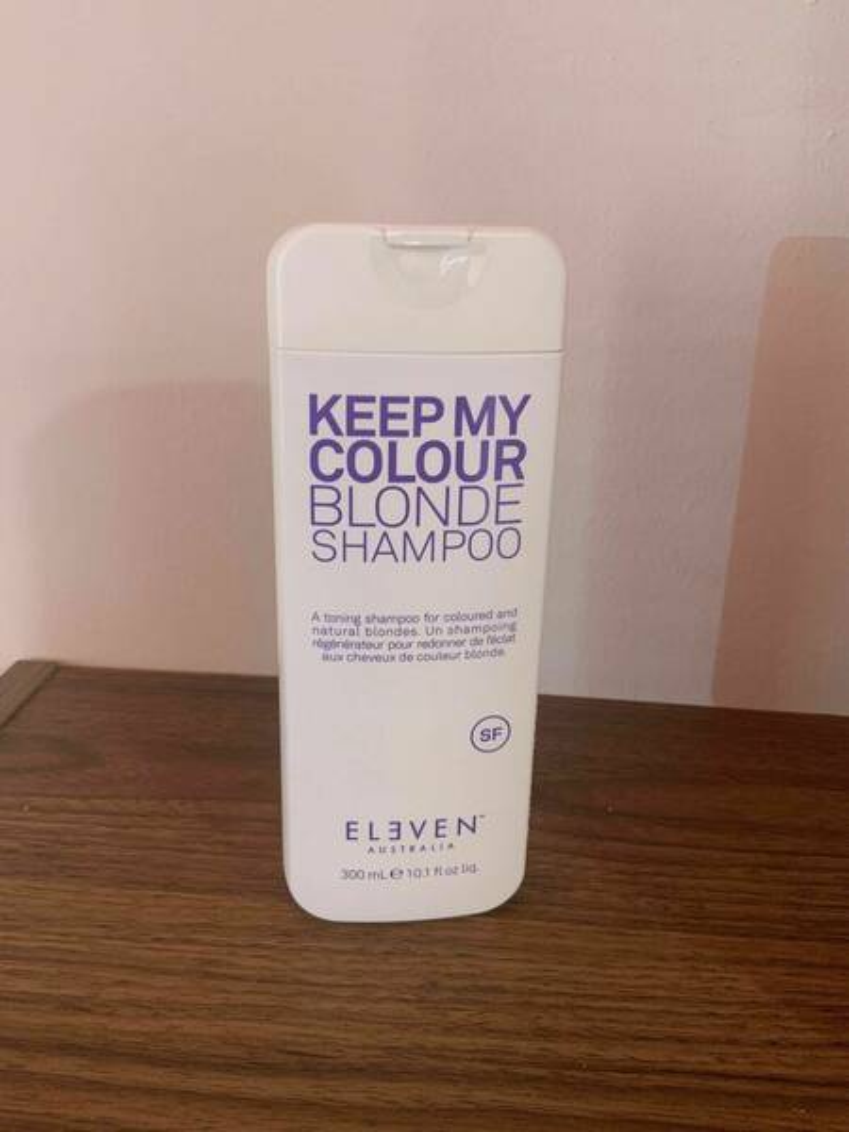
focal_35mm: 29
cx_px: 424
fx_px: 948
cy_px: 566
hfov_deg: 48.2
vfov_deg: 61.7
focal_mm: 3
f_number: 1.8
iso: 64
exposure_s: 1/50
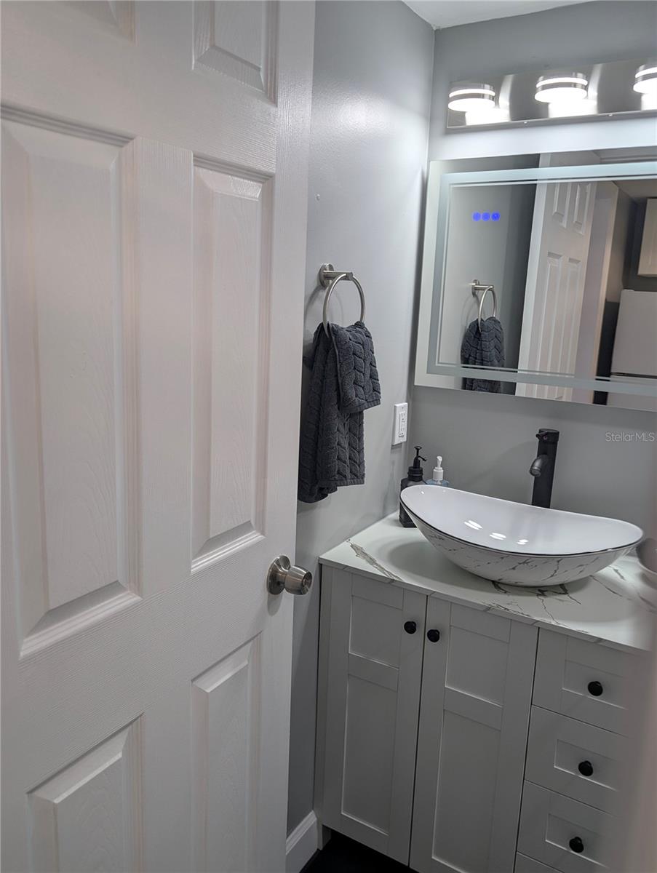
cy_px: 436
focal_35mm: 24
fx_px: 606
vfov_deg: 71.5
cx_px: 328
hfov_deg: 56.9
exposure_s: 1/120
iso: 50
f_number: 1.68
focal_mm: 6.9
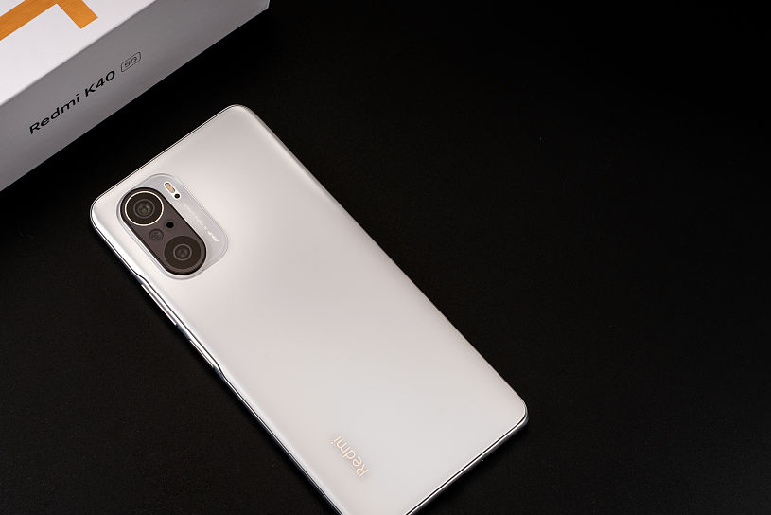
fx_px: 1671
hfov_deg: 25.8
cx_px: 235
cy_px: 212
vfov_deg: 17.5
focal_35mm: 78
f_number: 18
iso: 100
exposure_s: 1/160
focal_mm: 53
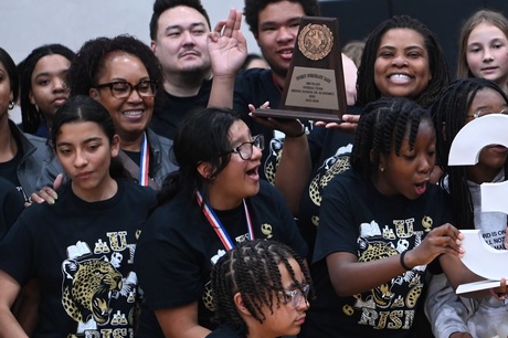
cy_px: 212
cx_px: 516
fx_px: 1946
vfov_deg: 9.9
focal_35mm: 138
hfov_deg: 14.6
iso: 2000
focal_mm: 62
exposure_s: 1/250
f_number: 2.8
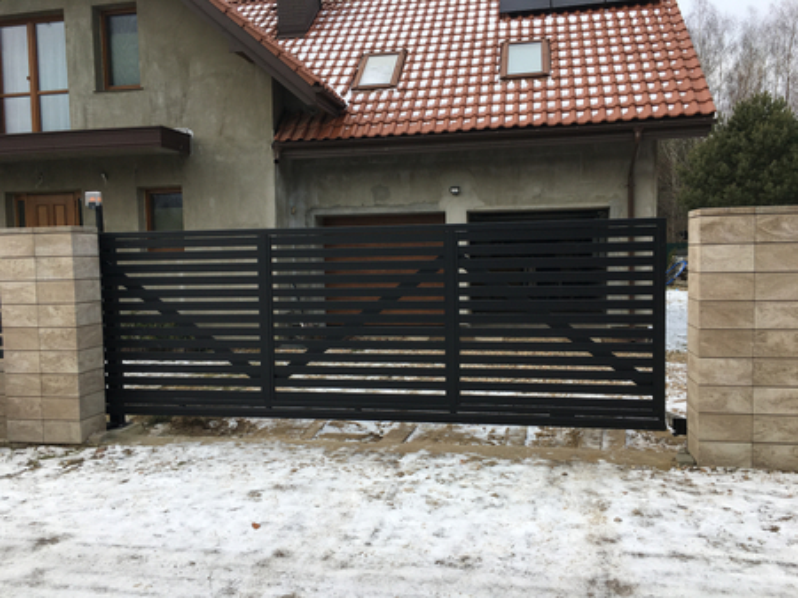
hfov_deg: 61.7
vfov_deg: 48.2
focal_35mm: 29
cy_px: 299
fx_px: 668
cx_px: 399
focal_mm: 4.15
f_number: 2.2
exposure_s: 1/519
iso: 25
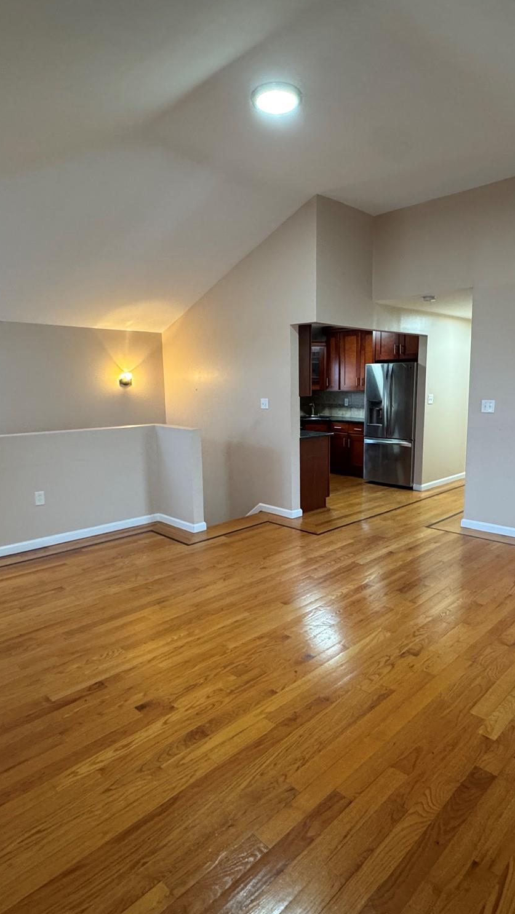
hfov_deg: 53.5
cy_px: 467
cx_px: 282
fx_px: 510
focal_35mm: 21
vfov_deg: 83.8
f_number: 2.2
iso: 320
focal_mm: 2.22
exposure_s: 1/60
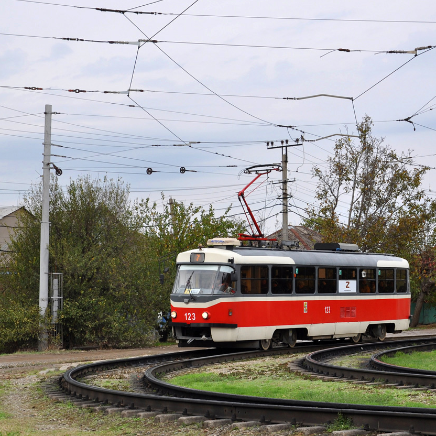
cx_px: 285
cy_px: 242
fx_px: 1282
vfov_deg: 19.3
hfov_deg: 19.2
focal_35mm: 90
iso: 200
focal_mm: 42
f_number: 6.3
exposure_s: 1/320
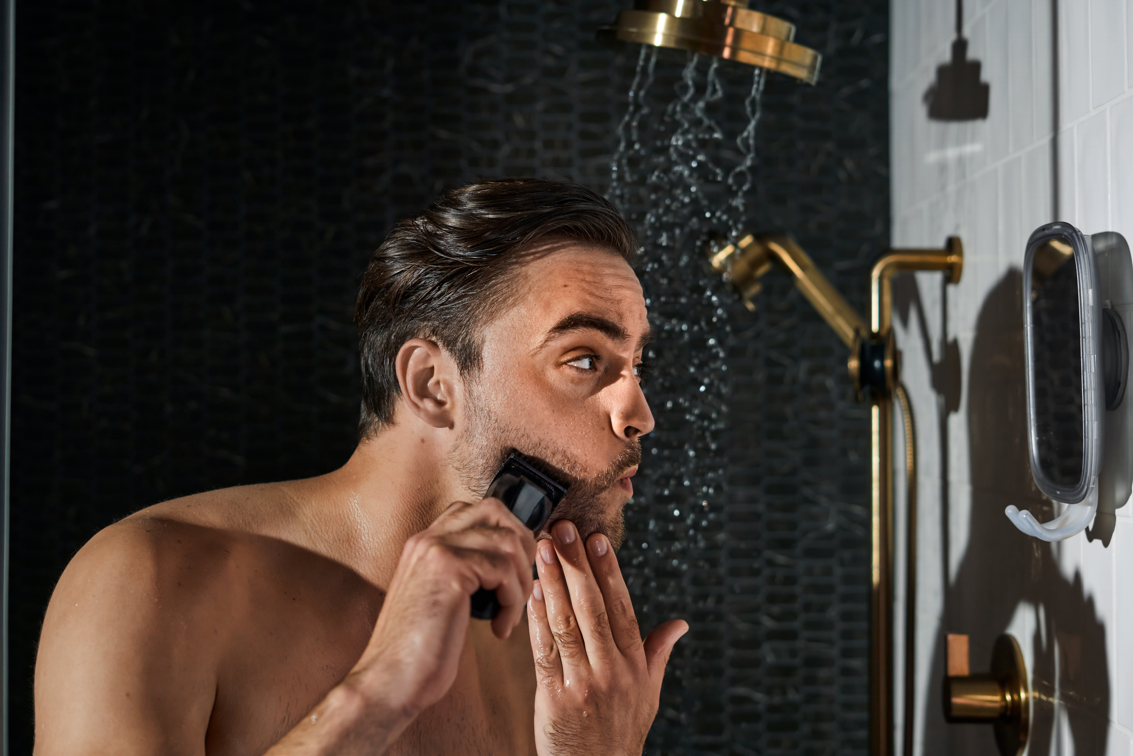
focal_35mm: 50
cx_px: 566
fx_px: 1574
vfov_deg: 27.0
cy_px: 378
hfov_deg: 39.6
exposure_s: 1/1250
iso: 1600
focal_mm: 50
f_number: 3.2
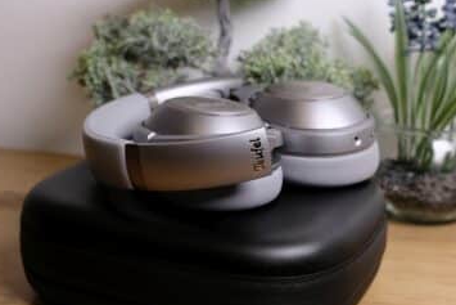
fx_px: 710
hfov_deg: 35.6
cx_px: 234
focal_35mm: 56
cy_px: 142
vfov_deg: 24.2
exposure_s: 1/58
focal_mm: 34.2
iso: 320
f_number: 5.6
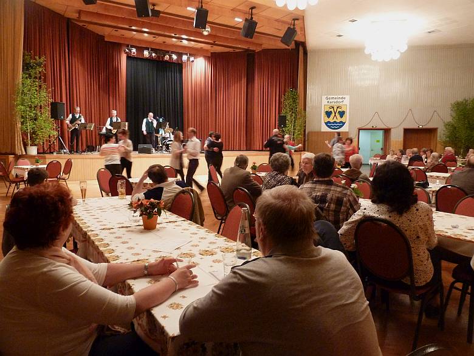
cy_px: 178
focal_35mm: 25
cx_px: 237
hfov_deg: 69.4
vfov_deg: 54.9
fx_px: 342
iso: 400
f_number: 3.3
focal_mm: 4.1
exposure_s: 1/8
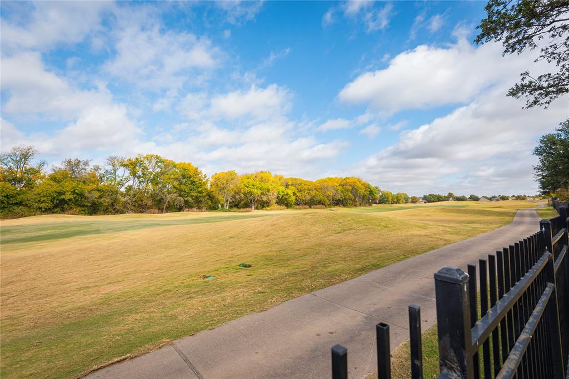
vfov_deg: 73.8
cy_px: 190
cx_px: 284
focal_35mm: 16
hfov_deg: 96.7
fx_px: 253
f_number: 7.1
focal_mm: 16
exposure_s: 1/200
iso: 100
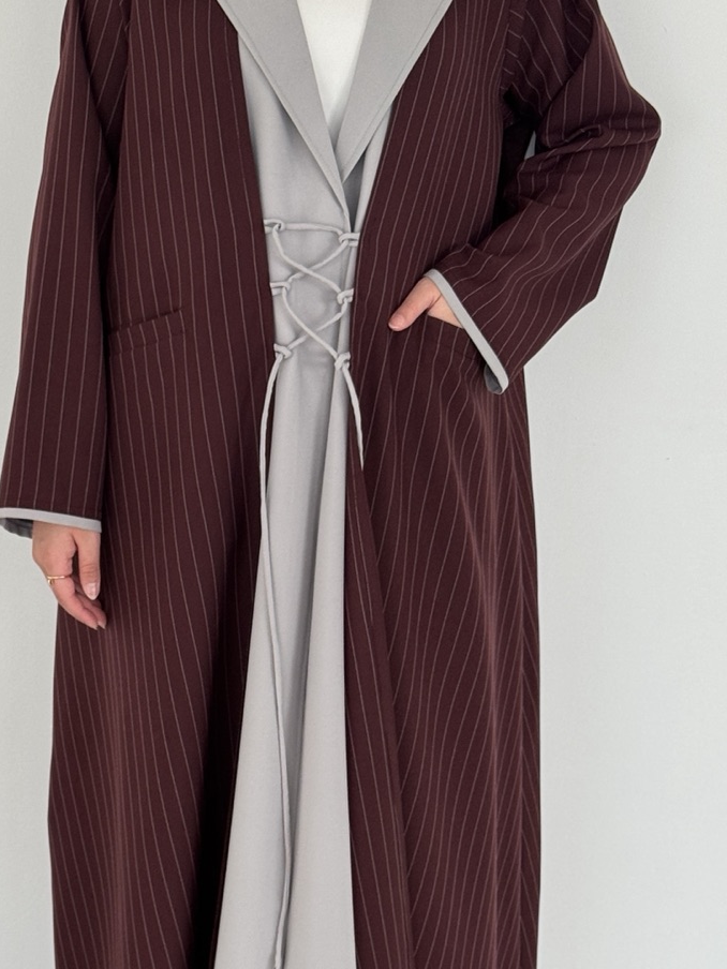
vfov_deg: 22.9
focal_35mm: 85
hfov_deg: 17.3
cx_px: 281
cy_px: 643
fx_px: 2380
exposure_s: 1/78
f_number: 1.78
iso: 100
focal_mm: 6.76
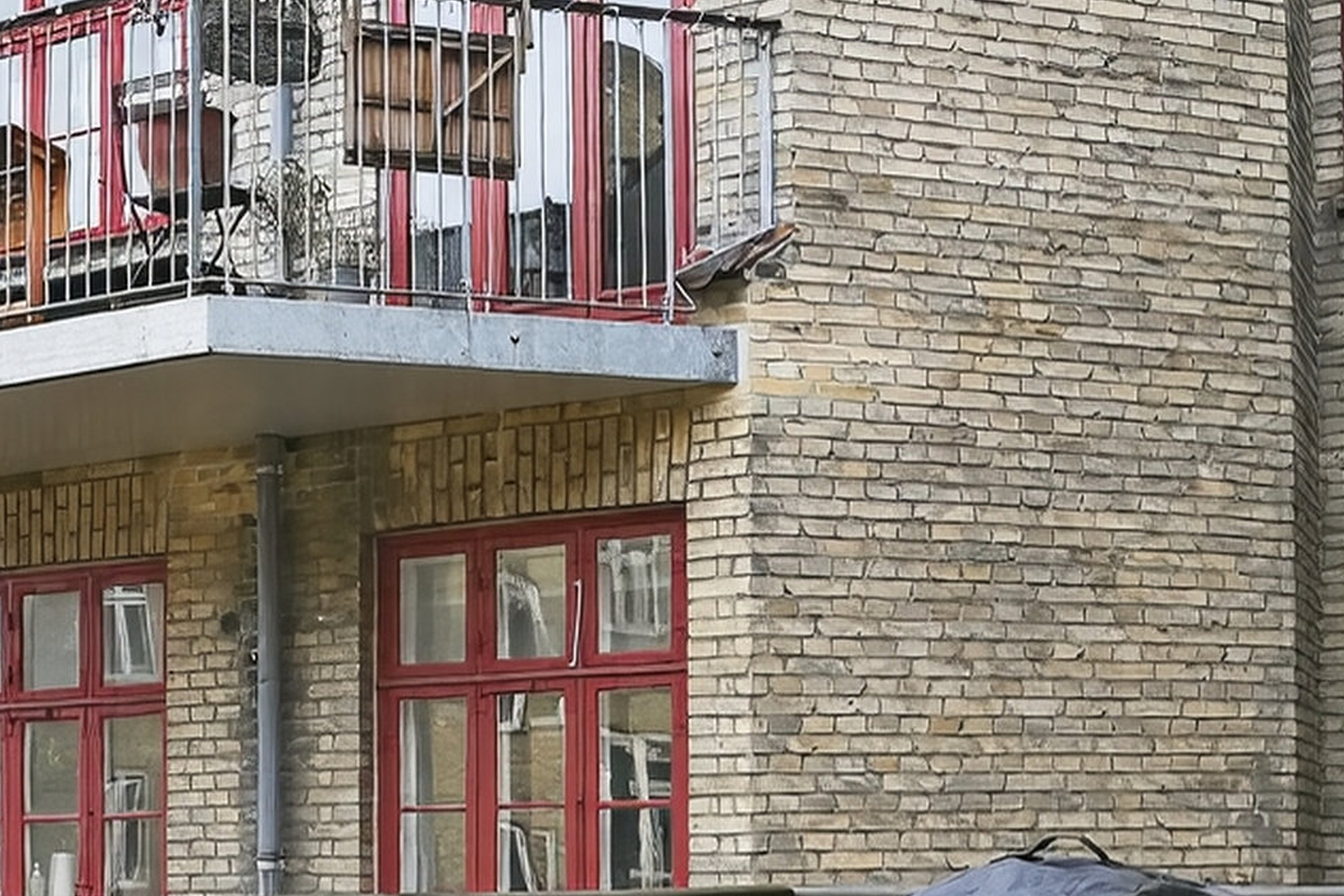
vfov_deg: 23.7
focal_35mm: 55
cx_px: 442
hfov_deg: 35.9
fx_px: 2053
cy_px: 866
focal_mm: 17
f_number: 8
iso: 320
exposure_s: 1/80
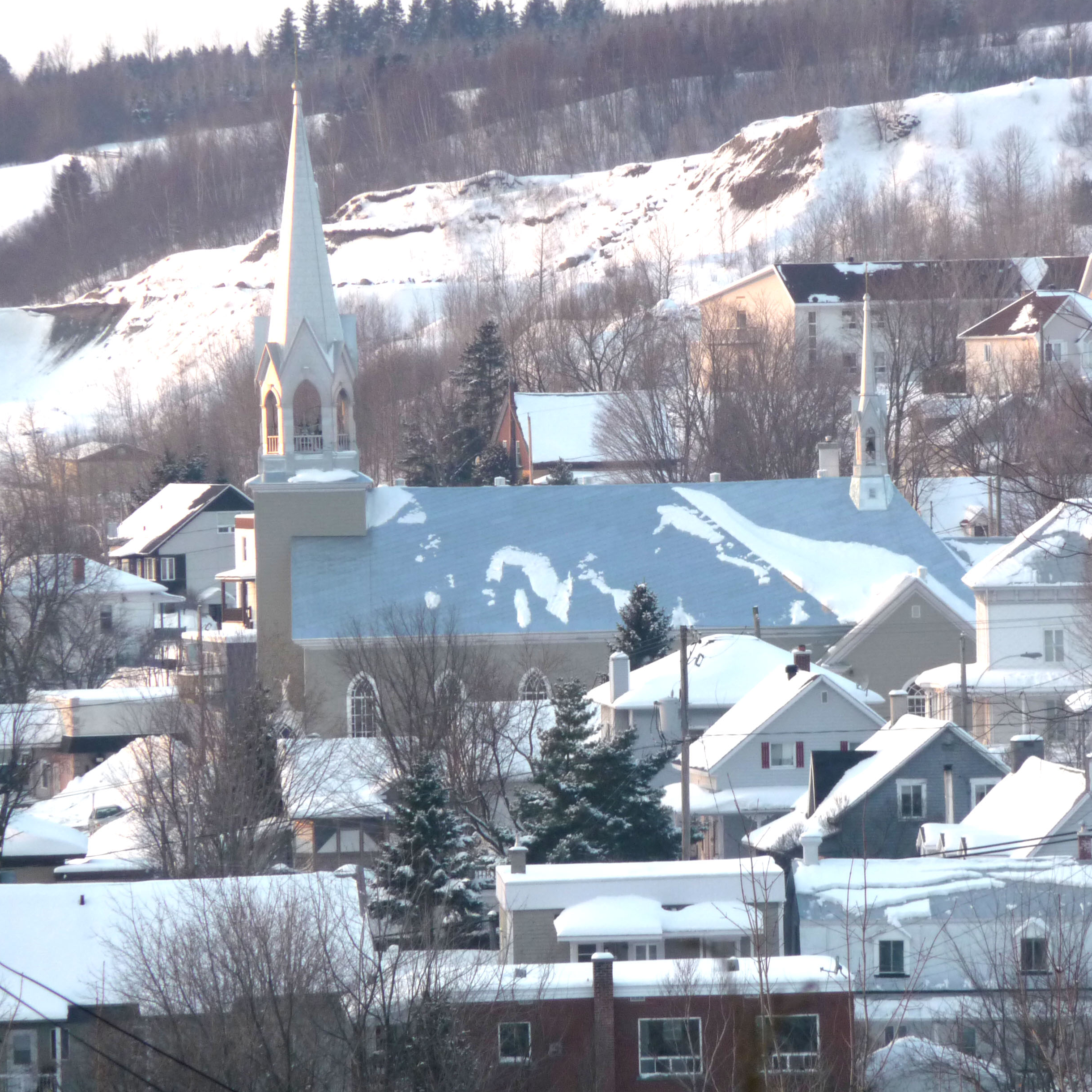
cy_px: 545
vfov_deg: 5.3
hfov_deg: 5.3
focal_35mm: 331
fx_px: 11814
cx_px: 692
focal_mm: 47
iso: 125
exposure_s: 1/125
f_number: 4.9
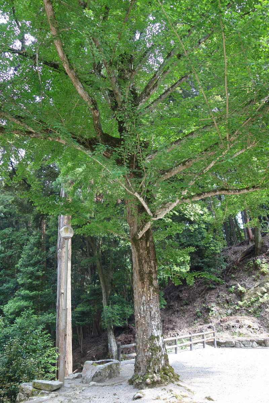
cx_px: 134
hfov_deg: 46.4
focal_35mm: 28
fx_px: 314
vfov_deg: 65.5
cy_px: 202
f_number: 2.5
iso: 125
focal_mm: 10.4
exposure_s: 1/100
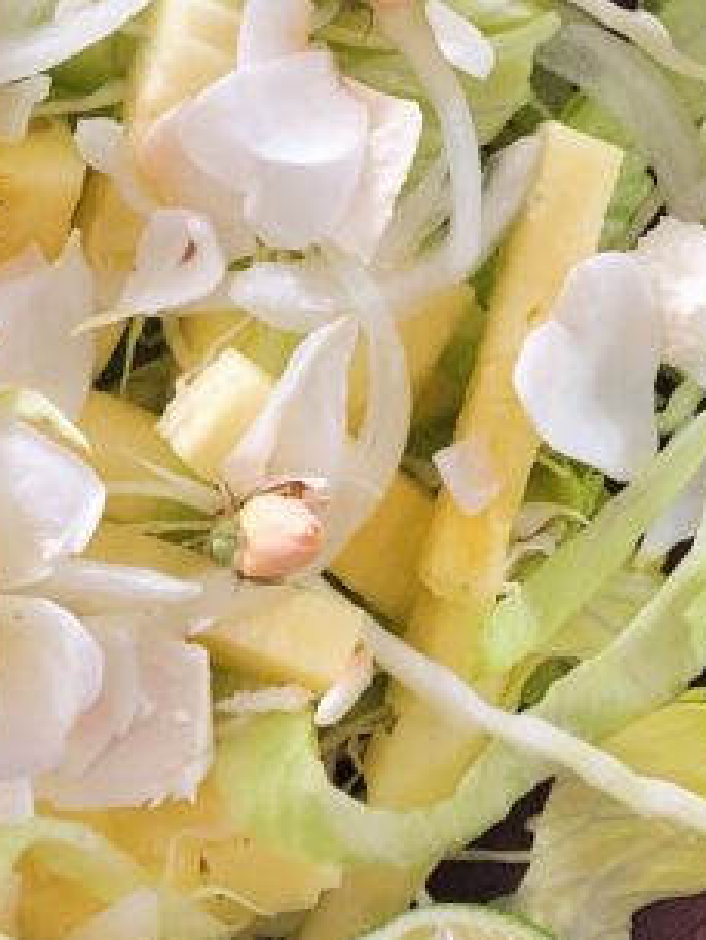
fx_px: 2554
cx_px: 453
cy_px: 321
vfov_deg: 20.8
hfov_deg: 15.7
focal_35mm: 94
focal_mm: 3.99
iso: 40
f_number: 1.8
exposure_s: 1/30
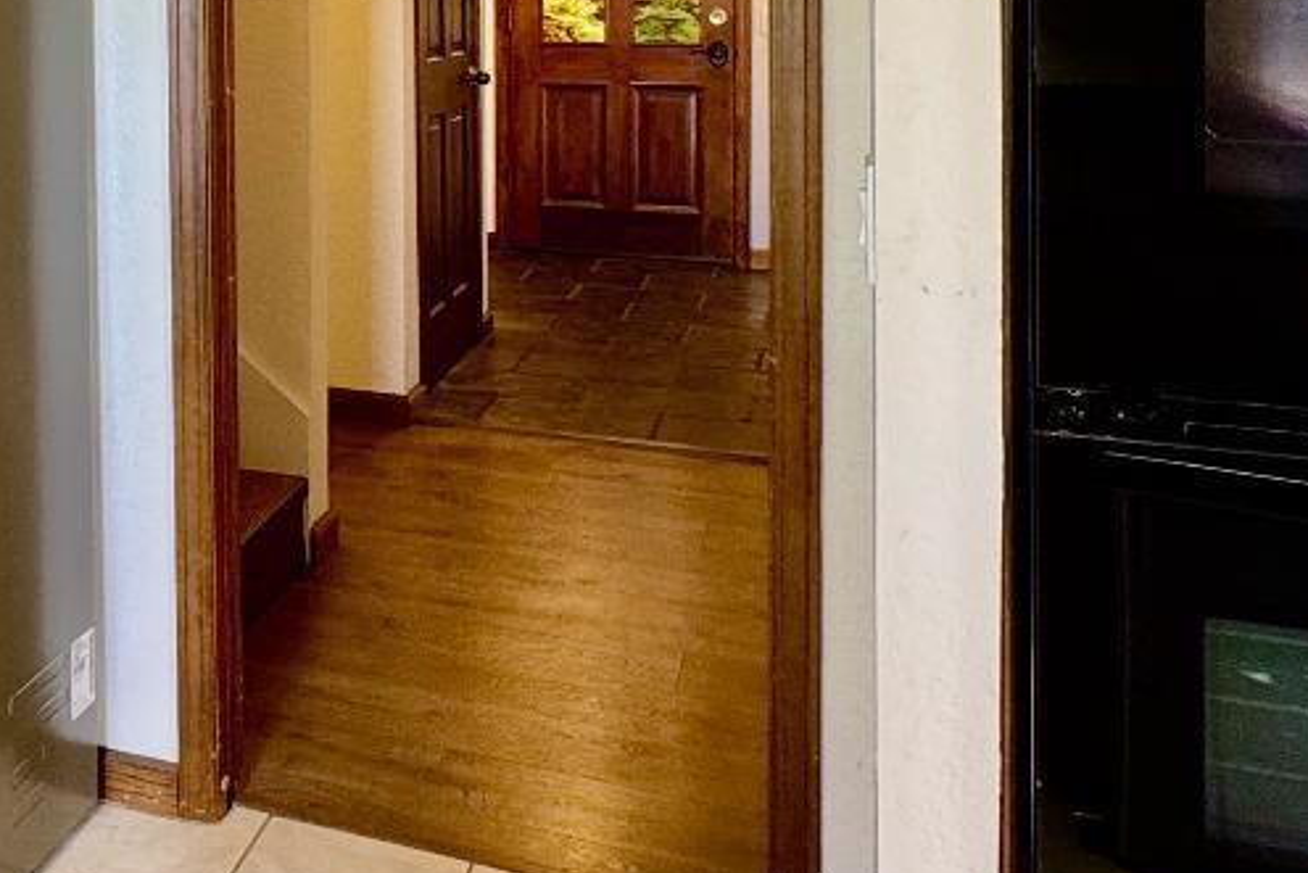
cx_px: -13
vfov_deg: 28.9
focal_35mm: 44
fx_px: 1599
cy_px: 30
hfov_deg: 39.1
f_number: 2.2
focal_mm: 2.22
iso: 160
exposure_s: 1/60
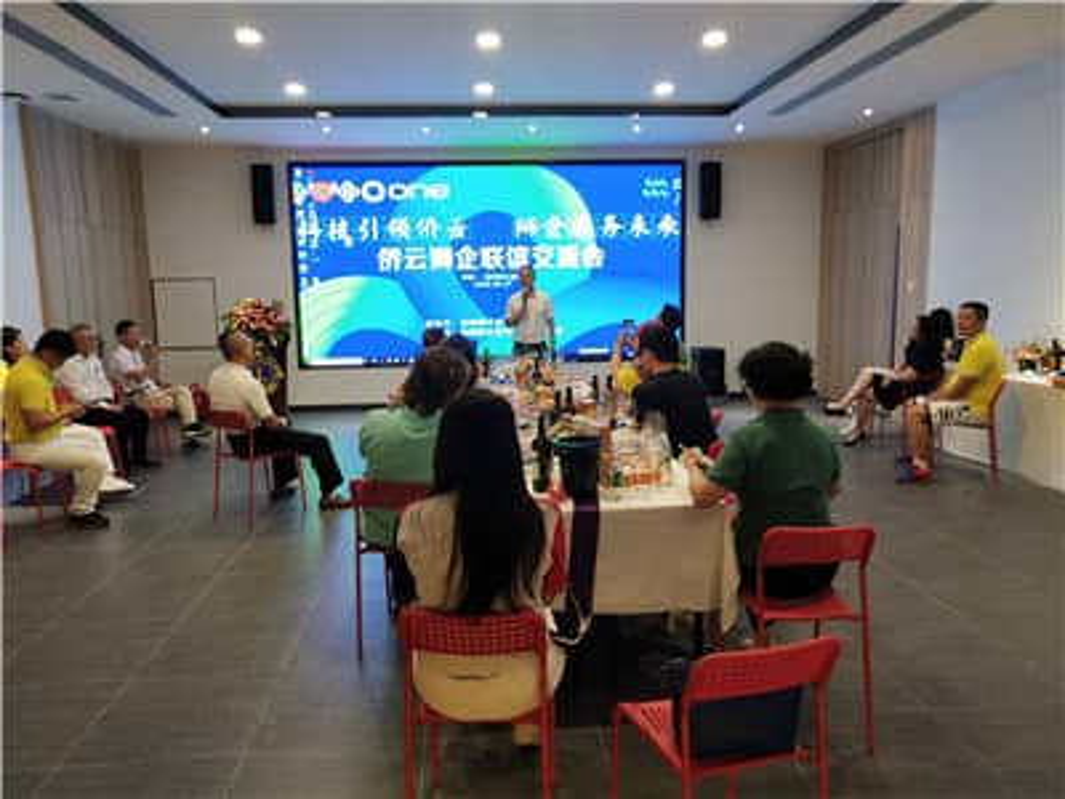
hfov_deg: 60.0
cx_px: 532
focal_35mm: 30
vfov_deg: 46.8
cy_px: 400
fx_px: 923
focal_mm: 3.95
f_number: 1.8
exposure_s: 1/50
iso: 171
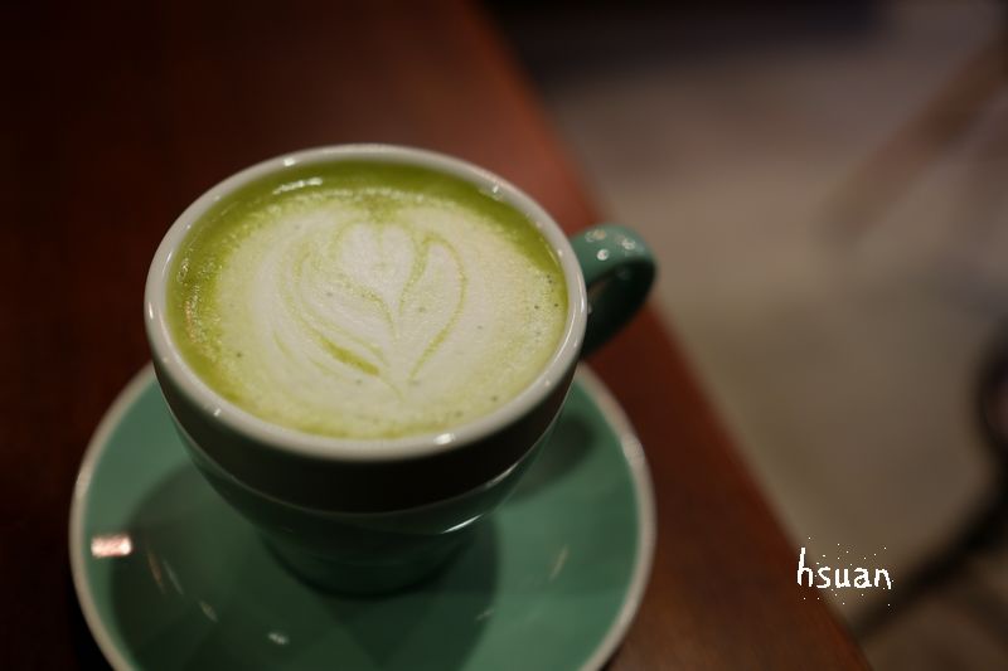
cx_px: 504
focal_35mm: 35
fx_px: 980
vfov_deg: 37.8
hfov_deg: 54.4
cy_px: 336
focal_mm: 23
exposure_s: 1/20
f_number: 1.4
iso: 200
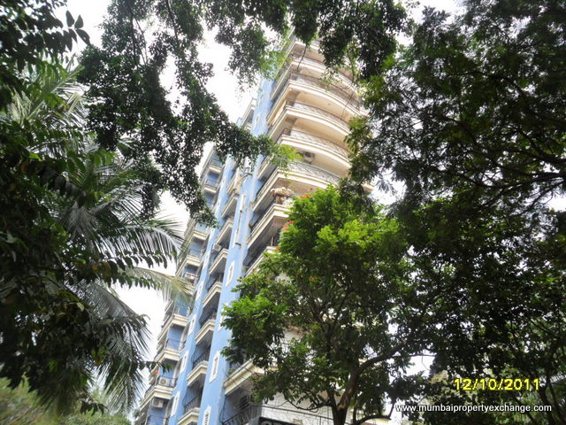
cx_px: 283
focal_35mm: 27
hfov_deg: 65.3
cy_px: 212
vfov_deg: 51.4
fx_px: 441
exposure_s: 1/500
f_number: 3.5
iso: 100
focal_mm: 4.9
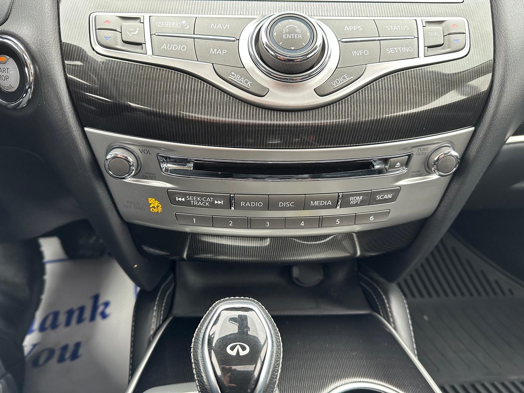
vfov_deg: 56.8
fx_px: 363
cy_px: 196
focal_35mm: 24
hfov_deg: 71.6
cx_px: 262
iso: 200
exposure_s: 1/75
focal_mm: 6.86
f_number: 1.78
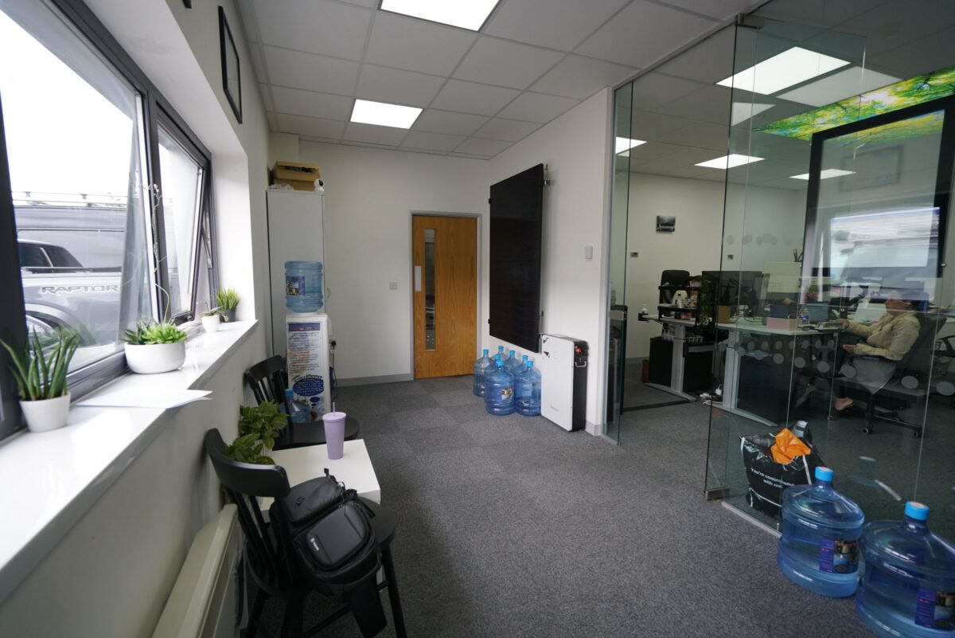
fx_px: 425
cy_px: 319
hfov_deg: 96.7
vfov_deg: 73.8
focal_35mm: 16
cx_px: 478
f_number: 4
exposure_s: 1/60
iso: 400
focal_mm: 16
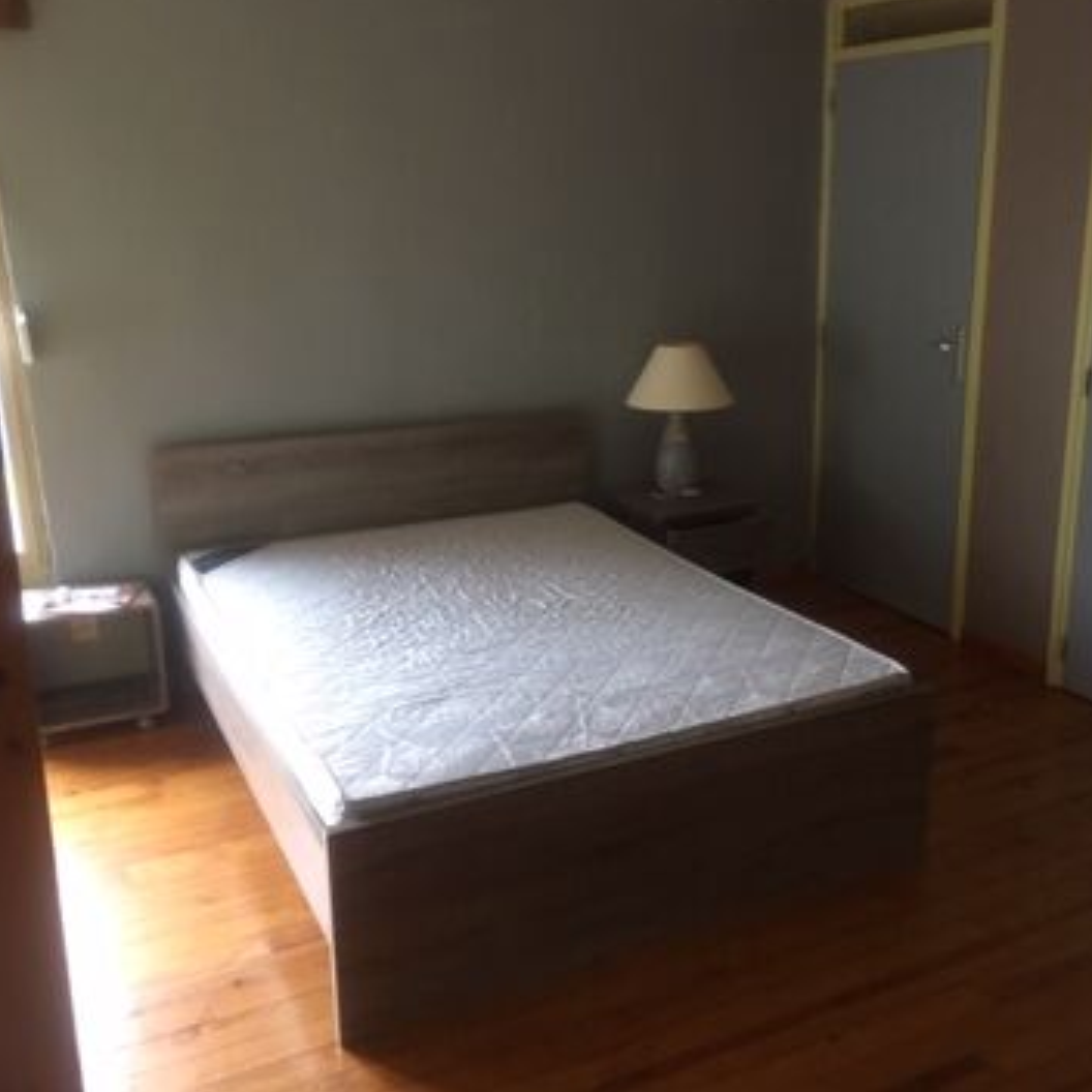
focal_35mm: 35
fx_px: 1249
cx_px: 667
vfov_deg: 47.2
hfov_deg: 46.9
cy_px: 537
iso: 200
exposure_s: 1/20
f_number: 2.2
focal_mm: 4.15
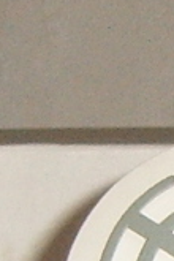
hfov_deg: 2.4
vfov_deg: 3.6
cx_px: 475
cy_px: 346
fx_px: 4103
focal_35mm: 566
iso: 141
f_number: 3.4
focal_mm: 9.4
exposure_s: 1/45
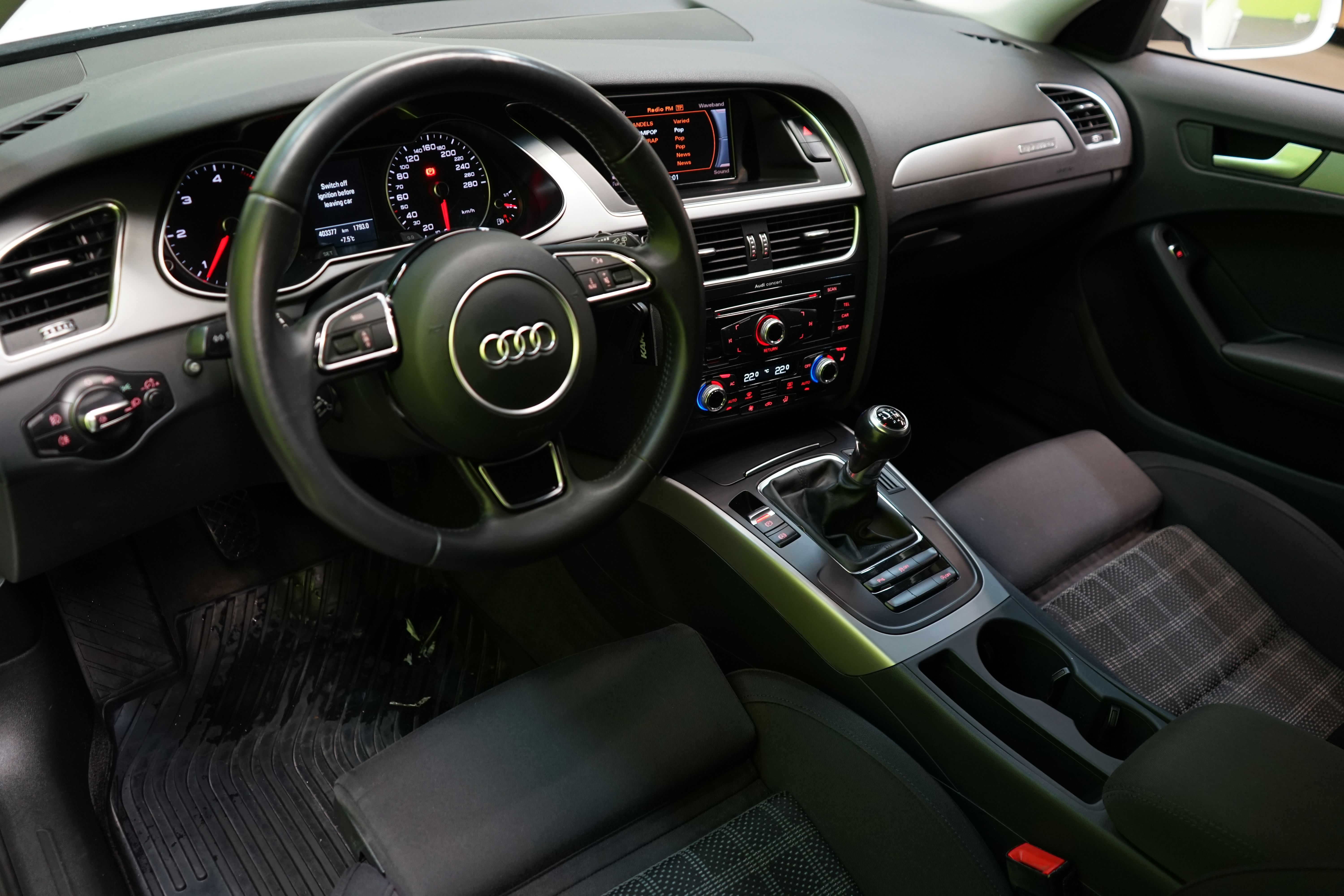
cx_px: 672
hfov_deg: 65.5
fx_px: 1045
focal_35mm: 28
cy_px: 448
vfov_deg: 46.4
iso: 800
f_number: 3.5
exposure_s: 1/30
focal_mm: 28
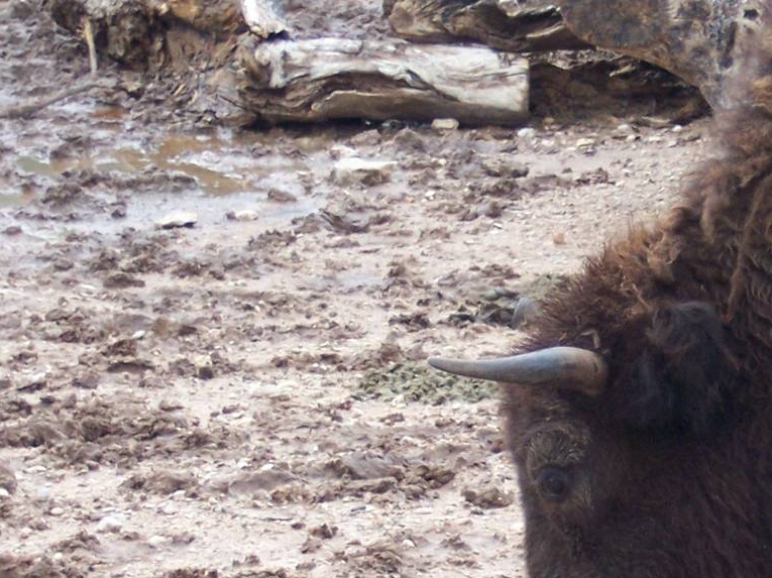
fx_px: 5038
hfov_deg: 8.7
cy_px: 541
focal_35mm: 226
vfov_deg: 6.6
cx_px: 680
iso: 140
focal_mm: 18
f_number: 4.8
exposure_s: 1/125
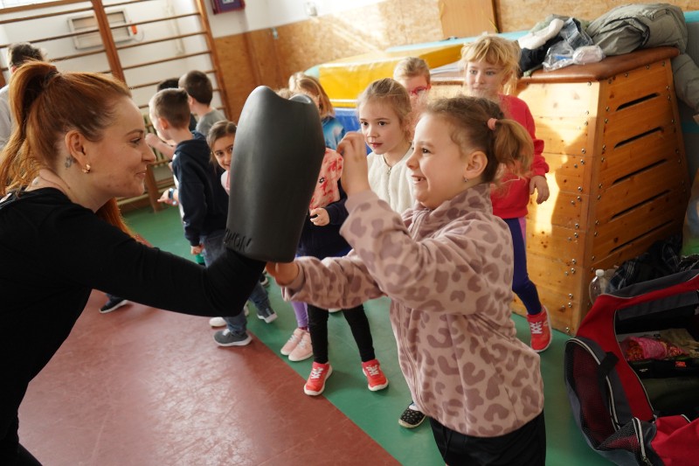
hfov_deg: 60.3
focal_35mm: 31
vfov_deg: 42.3
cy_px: 233
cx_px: 350
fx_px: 602
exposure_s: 1/250
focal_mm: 31
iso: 1600
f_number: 3.5
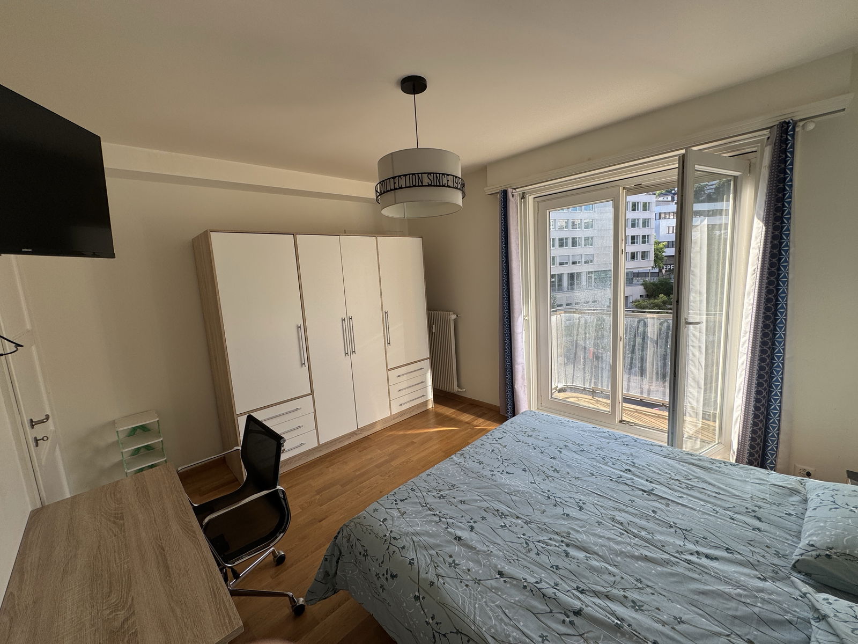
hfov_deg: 102.1
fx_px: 347
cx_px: 429
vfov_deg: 85.7
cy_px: 322
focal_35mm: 14
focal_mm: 2.22
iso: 40
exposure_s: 1/291
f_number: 2.2
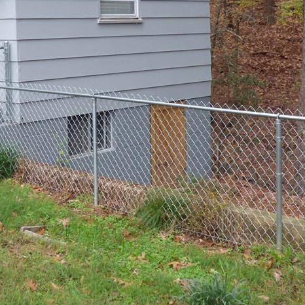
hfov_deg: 26.0
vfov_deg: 25.6
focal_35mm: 66
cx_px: 110
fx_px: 658
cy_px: 56
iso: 100
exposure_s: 1/80
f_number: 3.4
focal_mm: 5.97
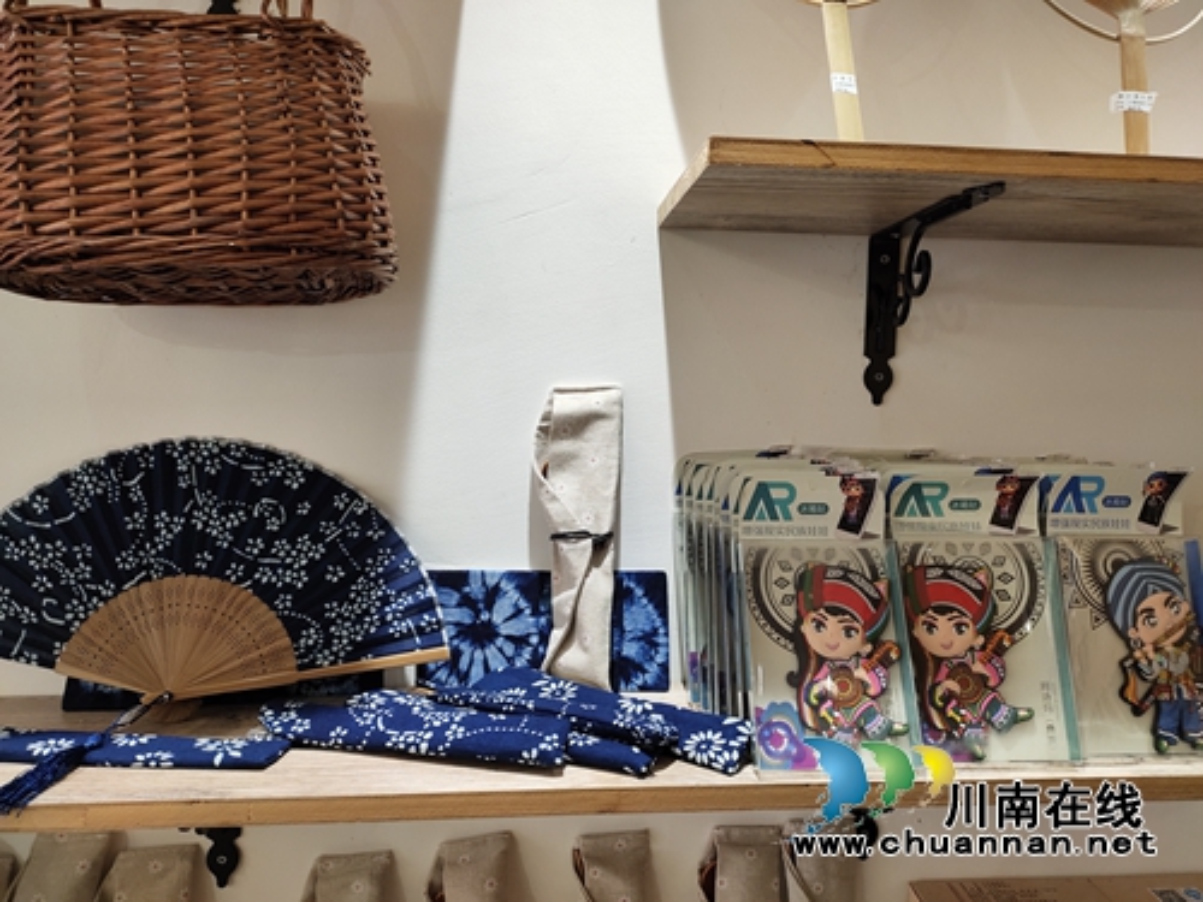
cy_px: 451
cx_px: 602
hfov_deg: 73.9
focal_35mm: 23
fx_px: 799
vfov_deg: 58.9
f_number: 1.79
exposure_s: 1/100
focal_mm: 4.76
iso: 456
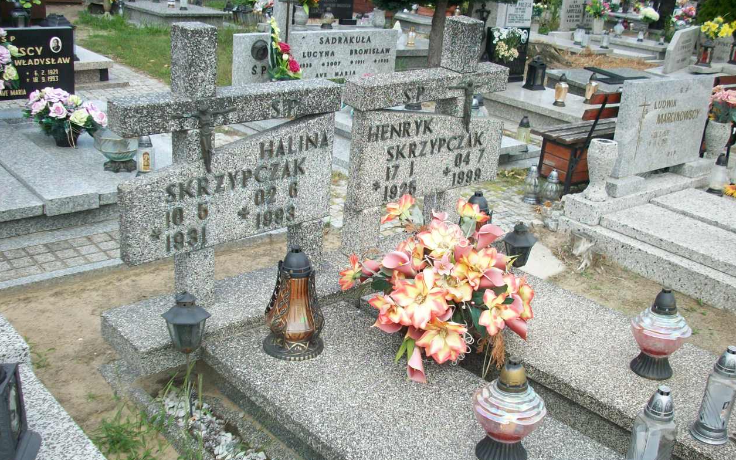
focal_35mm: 40
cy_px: 233
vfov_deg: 32.0
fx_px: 802
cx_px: 374
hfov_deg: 49.3
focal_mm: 6.2
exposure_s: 1/587
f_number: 2.8
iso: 80
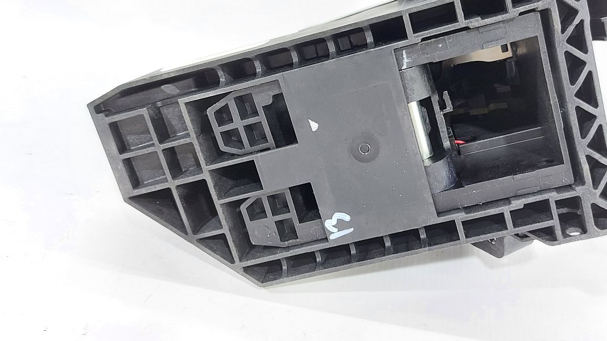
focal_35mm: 34
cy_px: 111
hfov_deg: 57.6
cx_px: 366
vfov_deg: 34.3
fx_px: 547
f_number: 1.8
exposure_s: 1/33
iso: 250
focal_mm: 5.23
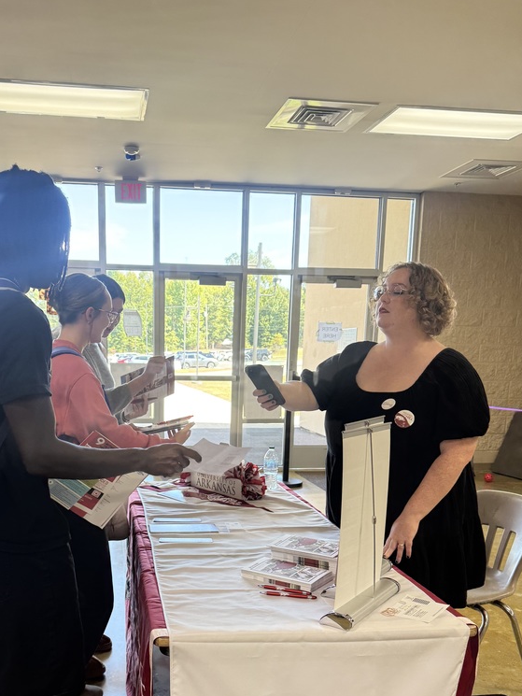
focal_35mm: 33
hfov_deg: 42.6
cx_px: 192
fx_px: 663
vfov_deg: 54.0
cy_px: 477
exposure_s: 1/120
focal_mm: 6.76
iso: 125
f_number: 1.78
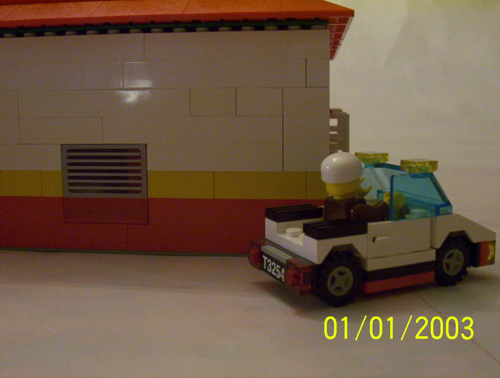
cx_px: 250
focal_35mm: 54
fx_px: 783
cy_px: 189
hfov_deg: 35.4
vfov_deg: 27.2
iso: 200
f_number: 2.97
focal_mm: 7.1
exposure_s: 1/8
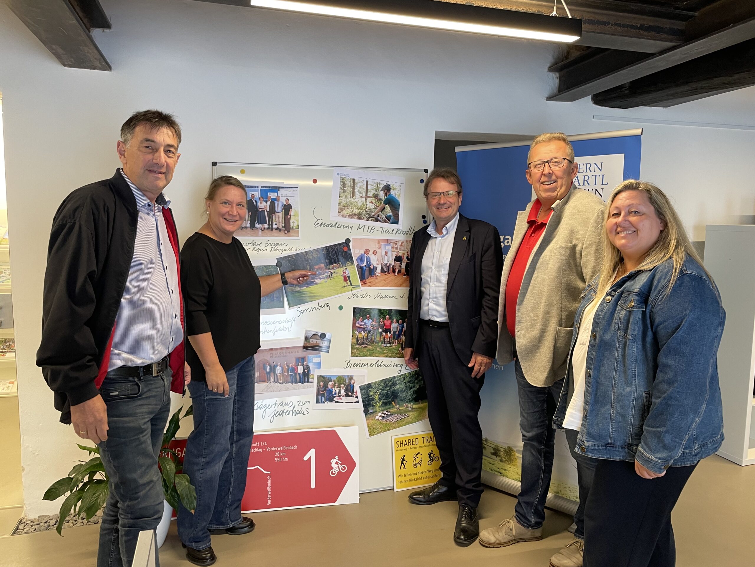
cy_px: 284
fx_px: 567
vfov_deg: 53.1
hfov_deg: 67.3
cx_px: 378
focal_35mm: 26
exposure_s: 1/50
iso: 100
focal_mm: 4.2
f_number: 1.6
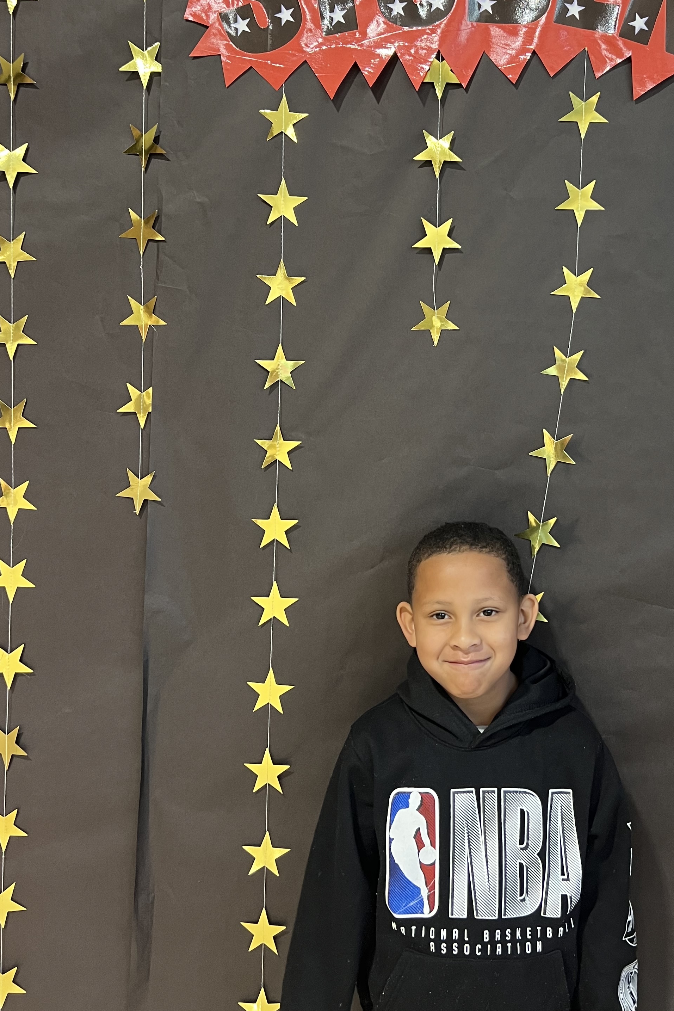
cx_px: 498
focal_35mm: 38
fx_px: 1067
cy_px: 383
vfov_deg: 50.2
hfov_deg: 34.4
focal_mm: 5.7
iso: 100
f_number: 1.5
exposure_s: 1/60
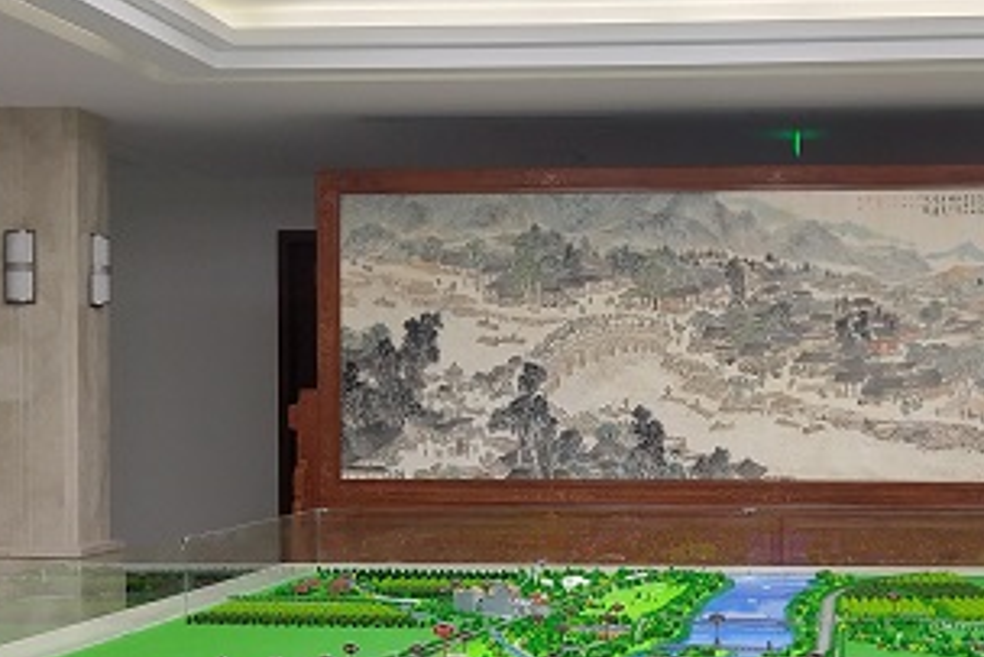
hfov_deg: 24.6
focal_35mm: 82
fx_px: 2242
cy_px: 411
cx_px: 676
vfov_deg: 16.6
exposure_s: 1/100
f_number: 1.8
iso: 131
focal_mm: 3.95
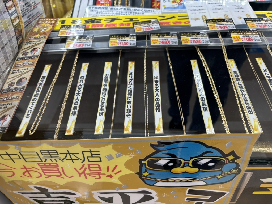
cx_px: 136
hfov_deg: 67.3
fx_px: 204
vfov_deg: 53.1
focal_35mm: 26
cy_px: 102
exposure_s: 1/50
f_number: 1.6
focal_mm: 5.96
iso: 80
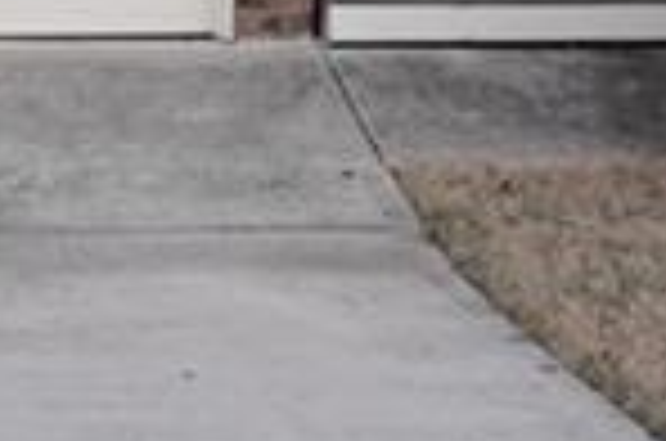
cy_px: -698
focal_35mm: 229
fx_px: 4227
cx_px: -198
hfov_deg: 8.9
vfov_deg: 5.7
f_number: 5.6
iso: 125
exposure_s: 1/100
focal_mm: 33
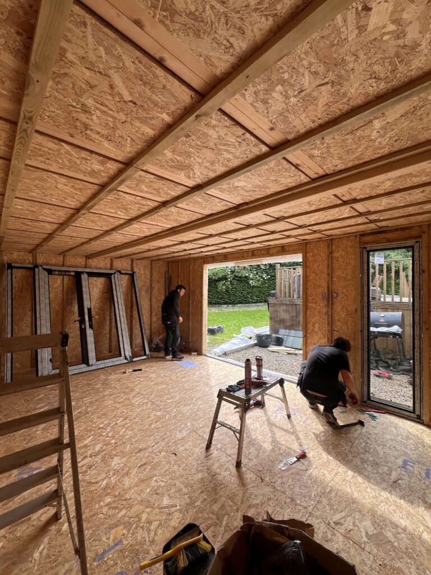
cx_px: 216
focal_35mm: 13
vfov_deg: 106.2
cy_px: 288
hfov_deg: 89.9
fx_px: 216
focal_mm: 1.57
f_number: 1.8
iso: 32
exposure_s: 1/159
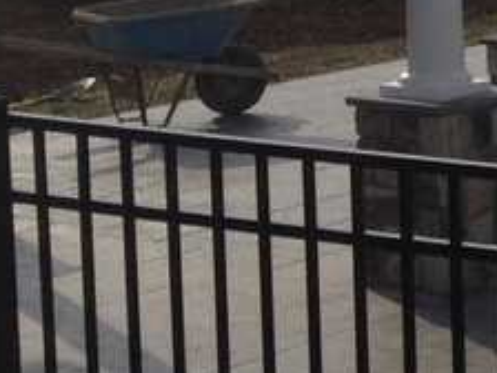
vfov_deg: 7.1
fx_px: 2986
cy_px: -51
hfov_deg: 8.3
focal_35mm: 208
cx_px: 1414
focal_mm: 4.28
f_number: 2.4
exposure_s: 1/2304
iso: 50
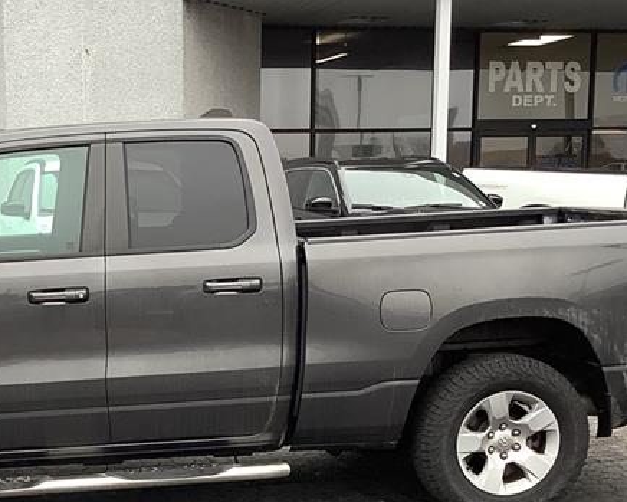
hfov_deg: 26.4
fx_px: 1318
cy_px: 459
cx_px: 151
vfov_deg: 21.1
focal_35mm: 71
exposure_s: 1/120
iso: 80
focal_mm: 3.3
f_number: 2.4
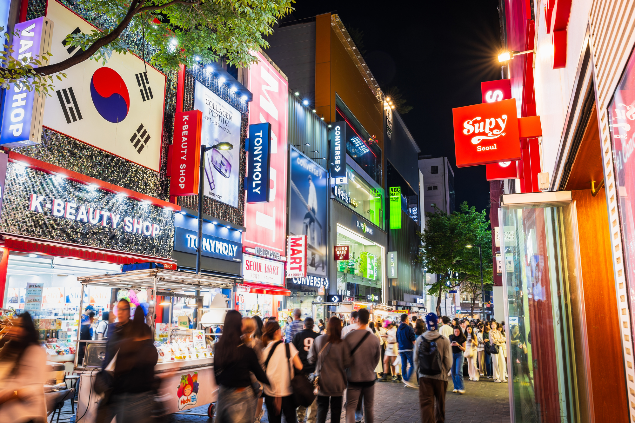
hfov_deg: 63.7
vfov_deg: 45.0
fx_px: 511
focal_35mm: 29
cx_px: 318
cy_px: 212
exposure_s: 1/6
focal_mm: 29
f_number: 10
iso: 400
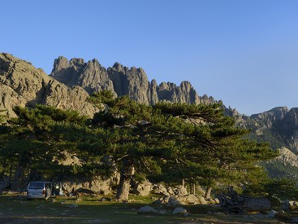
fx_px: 379
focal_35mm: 44
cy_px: 112
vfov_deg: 32.9
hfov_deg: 42.9
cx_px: 159
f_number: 14
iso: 400
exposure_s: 1/160
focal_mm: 40
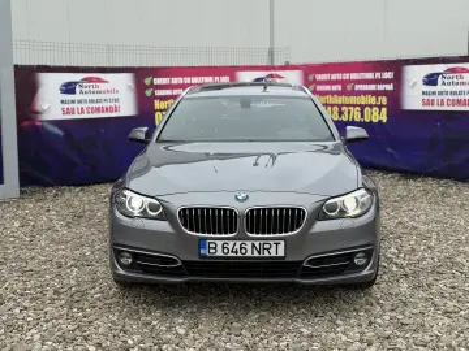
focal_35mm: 48
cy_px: 176
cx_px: 234
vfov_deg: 30.3
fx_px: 650
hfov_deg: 39.7
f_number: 1.78
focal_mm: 6.76
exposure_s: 1/975
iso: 80
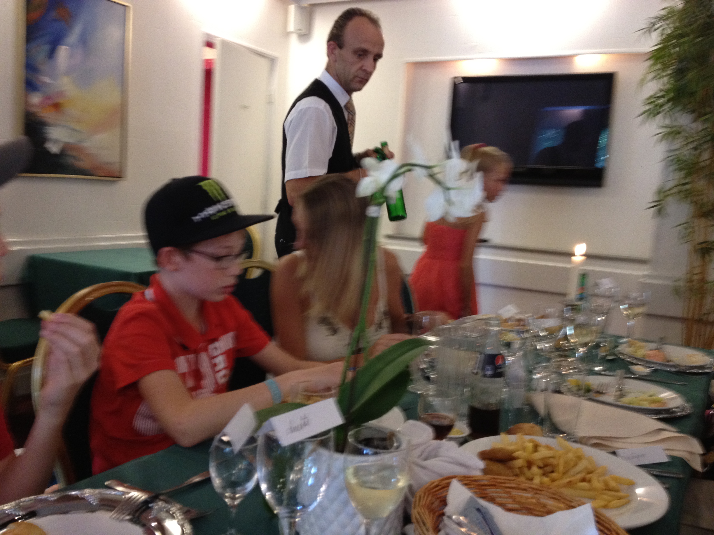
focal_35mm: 35
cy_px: 268
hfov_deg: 52.6
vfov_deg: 40.7
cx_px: 357
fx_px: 722
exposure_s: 1/20
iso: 250
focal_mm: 4.28
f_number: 2.4
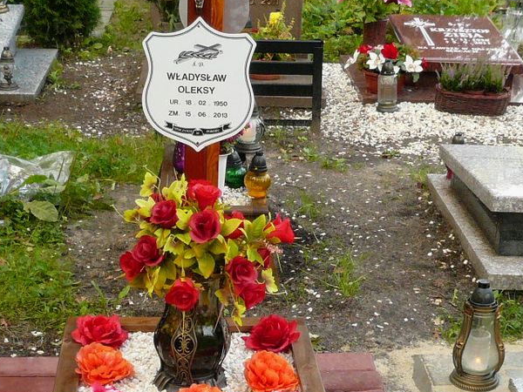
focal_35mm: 70
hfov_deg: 27.8
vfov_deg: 20.9
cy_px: 289
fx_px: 1058
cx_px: 250
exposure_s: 1/100
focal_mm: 4.6
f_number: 2.8
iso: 100
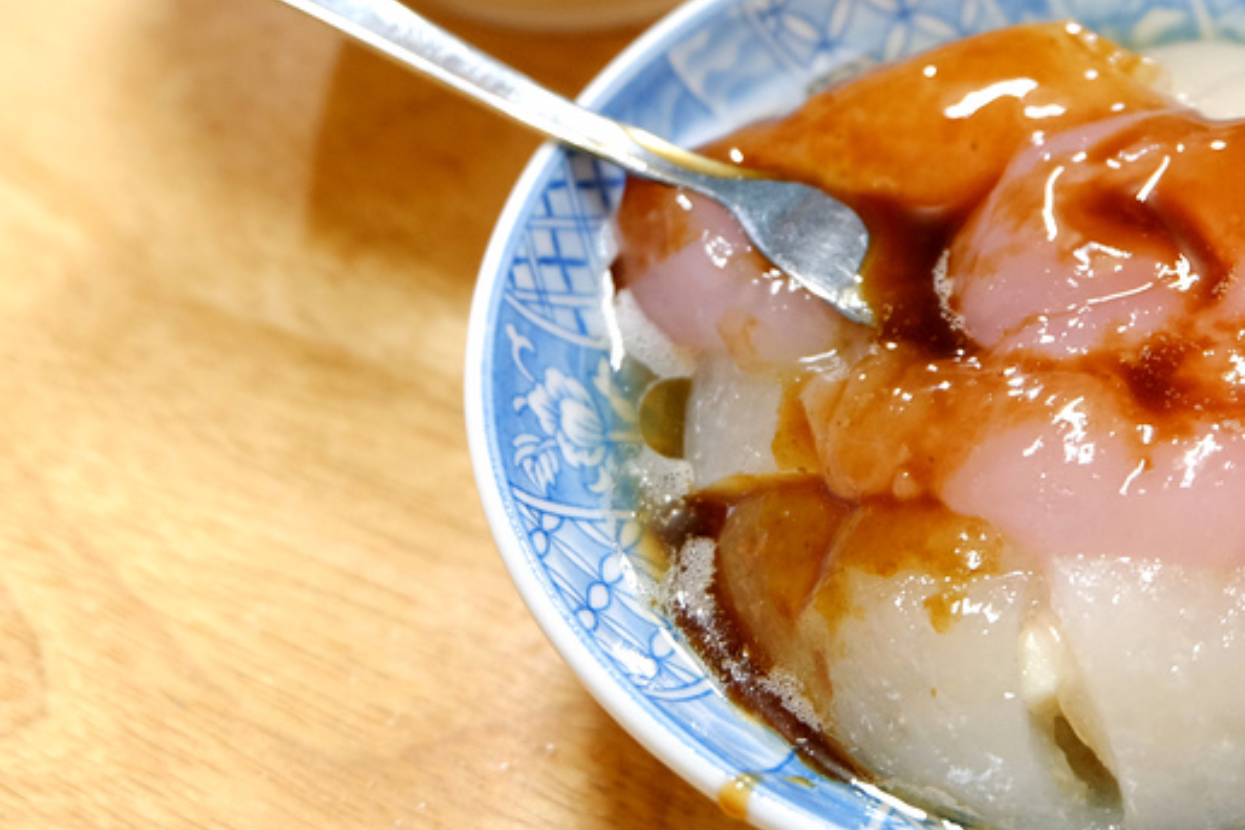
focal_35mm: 76
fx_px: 2628
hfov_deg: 26.3
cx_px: 934
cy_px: 267
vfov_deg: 17.9
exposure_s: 1/15
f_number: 5
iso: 1600
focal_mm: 32.5
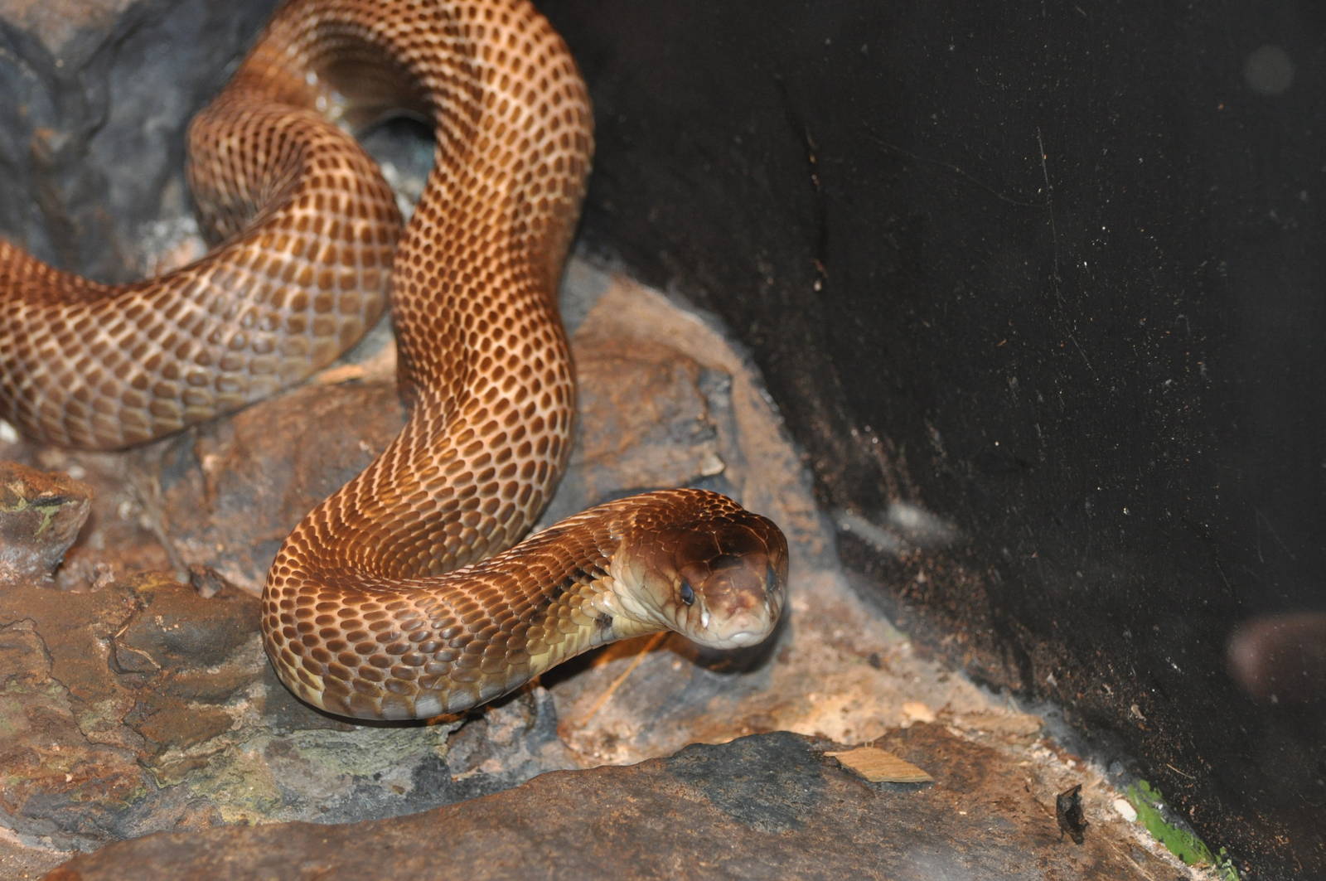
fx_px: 4967
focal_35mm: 135
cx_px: 663
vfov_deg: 10.1
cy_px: 440
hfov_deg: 15.2
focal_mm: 90
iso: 800
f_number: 4.5
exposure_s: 1/60
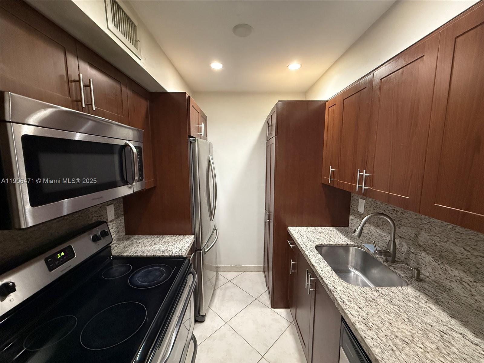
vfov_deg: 85.7
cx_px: 242
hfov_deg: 102.1
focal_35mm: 14
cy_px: 182
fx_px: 196
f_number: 2.2
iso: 800
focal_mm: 2.22
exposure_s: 1/60
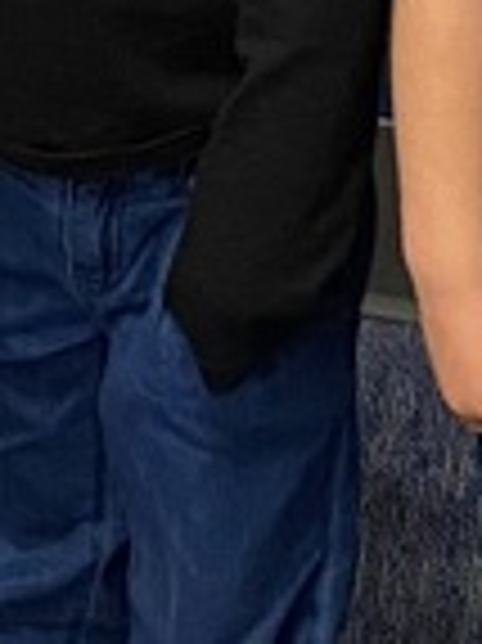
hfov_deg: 8.0
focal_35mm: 186
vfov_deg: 10.2
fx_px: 3458
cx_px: 135
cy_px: -428
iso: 400
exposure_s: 1/60
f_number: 1.8
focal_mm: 4.25
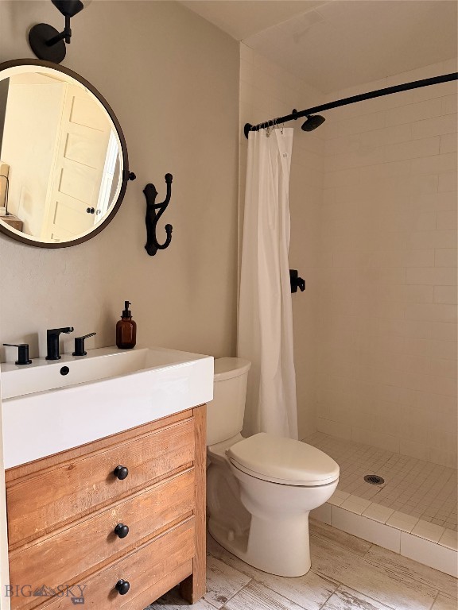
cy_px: 305
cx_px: 229
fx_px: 423
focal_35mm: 24
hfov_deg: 56.8
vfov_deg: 71.6
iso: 800
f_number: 1.78
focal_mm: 6.76
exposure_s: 1/60
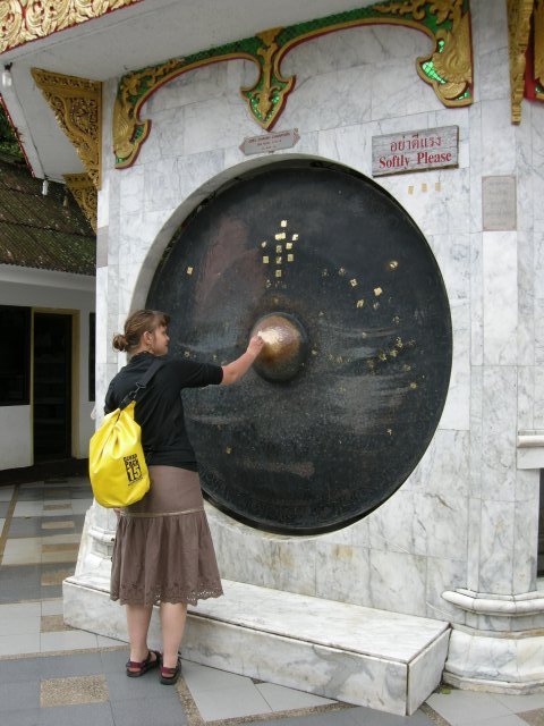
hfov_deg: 39.7
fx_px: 754
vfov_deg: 51.4
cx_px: 272
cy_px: 363
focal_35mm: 36
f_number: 4.3
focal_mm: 7.5
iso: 64
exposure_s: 1/127
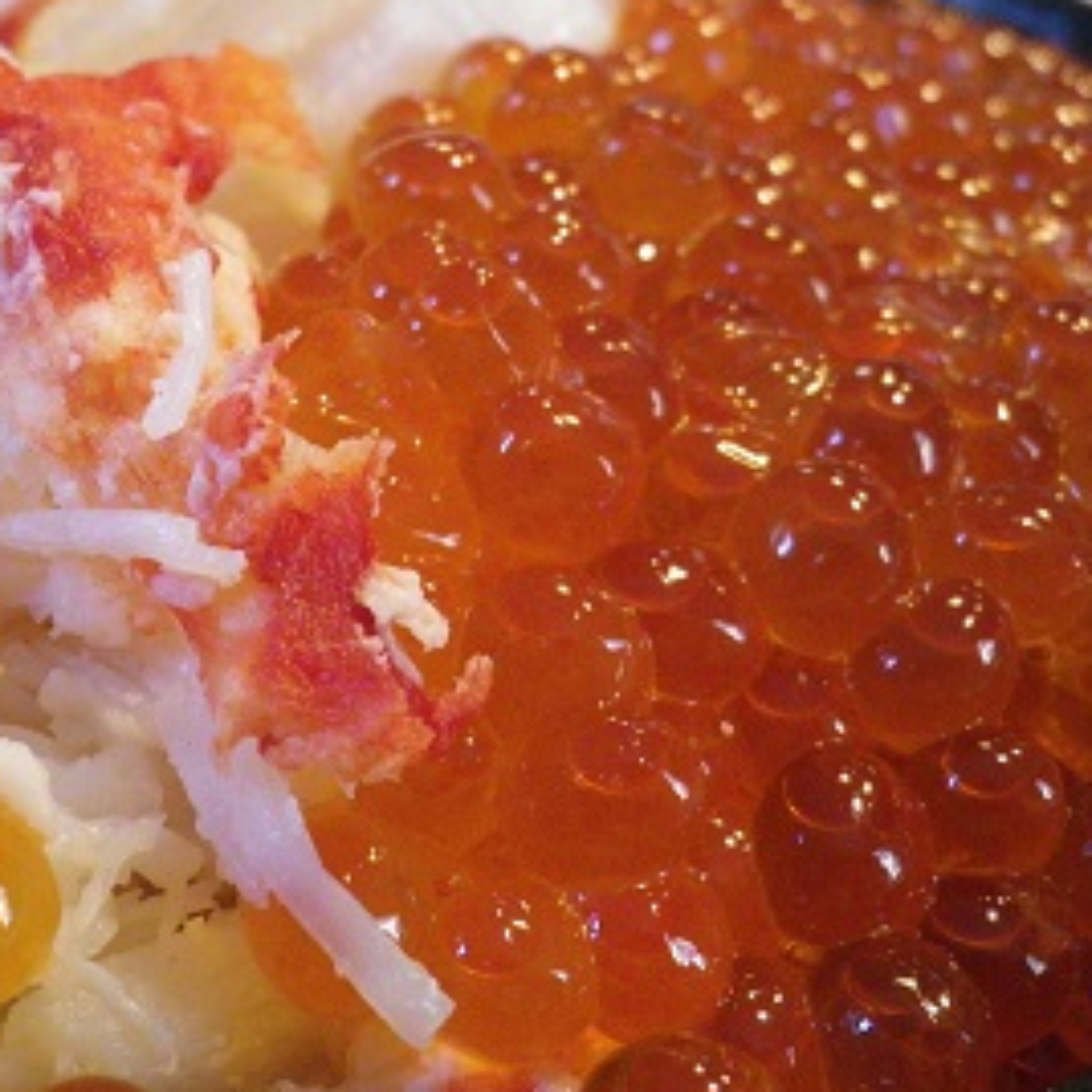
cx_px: 414
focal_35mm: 58
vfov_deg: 29.5
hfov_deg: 29.4
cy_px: 473
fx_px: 2070
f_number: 3.9
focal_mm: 7.3
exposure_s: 1/50
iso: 500
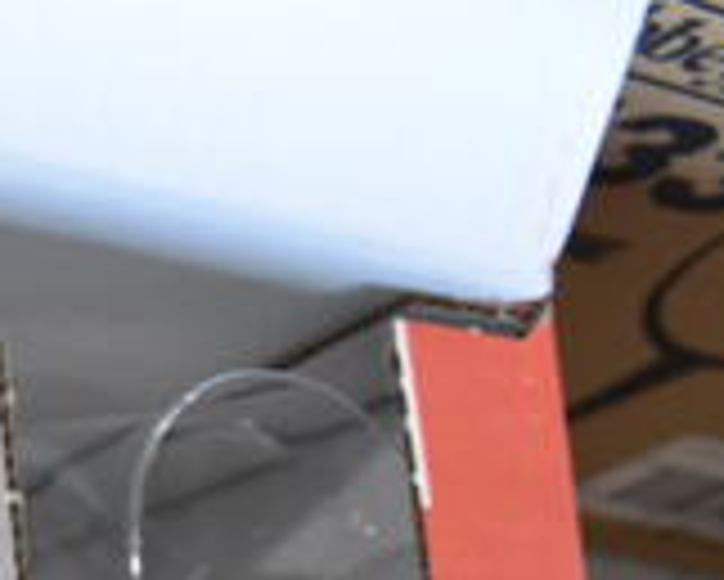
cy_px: 827
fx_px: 2058
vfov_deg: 15.0
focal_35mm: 96
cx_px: -571
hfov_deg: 16.7
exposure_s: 1/60
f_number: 5.6
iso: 640
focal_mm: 18
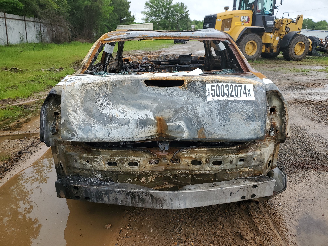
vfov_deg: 53.1
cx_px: 164
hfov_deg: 67.3
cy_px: 123
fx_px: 246
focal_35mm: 26
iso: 50
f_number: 1.5
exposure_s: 1/1250
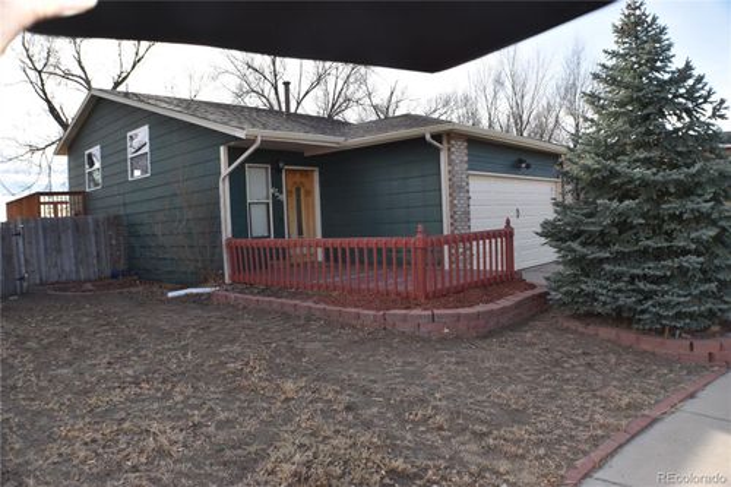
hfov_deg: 55.1
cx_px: 366
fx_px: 700
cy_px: 244
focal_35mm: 34
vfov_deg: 38.3
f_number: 7.1
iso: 100
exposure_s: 1/200
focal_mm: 23
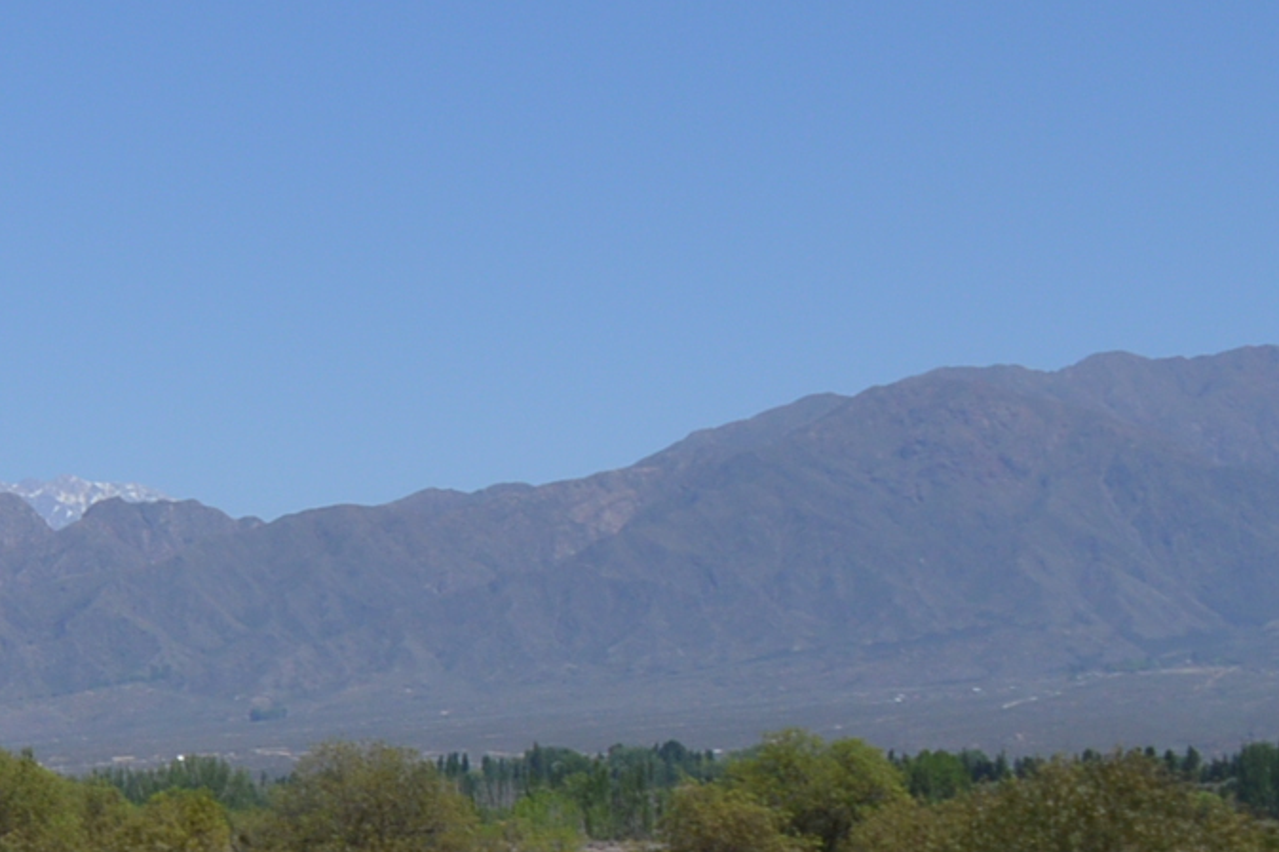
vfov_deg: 10.2
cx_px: -1287
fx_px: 4758
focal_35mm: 134
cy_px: 546
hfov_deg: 13.2
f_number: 9
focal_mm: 20
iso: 100
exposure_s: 1/320
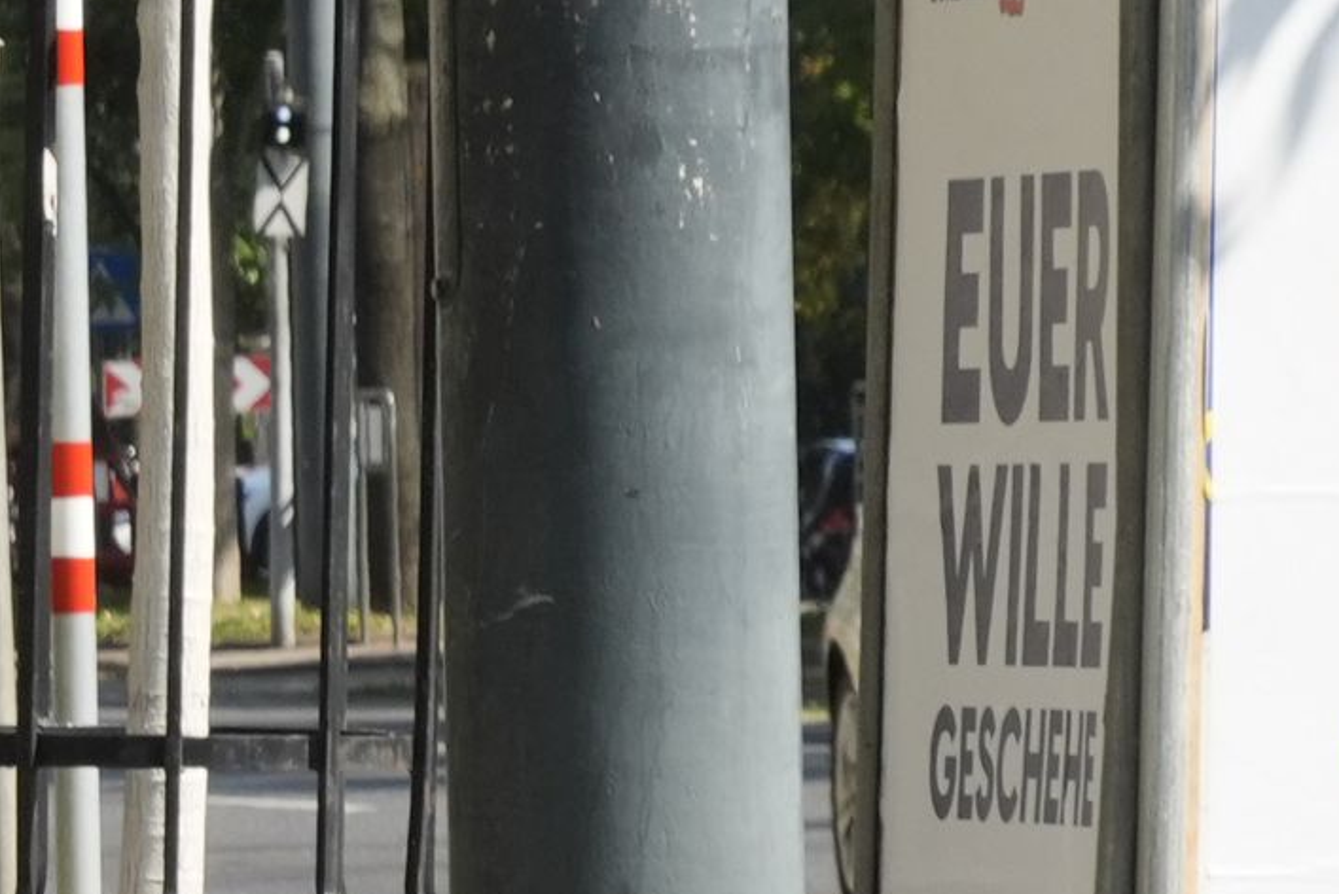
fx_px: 20204
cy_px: 206
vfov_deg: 2.5
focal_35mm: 543
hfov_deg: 3.8
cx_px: 2816
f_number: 14
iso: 500
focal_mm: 96
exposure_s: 1/200
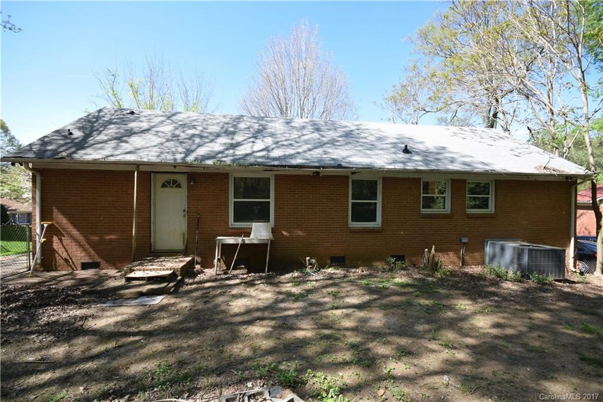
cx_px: 302
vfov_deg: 77.3
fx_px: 251
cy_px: 201
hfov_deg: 100.4
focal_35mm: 15
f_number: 8
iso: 360
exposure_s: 1/250
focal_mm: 10
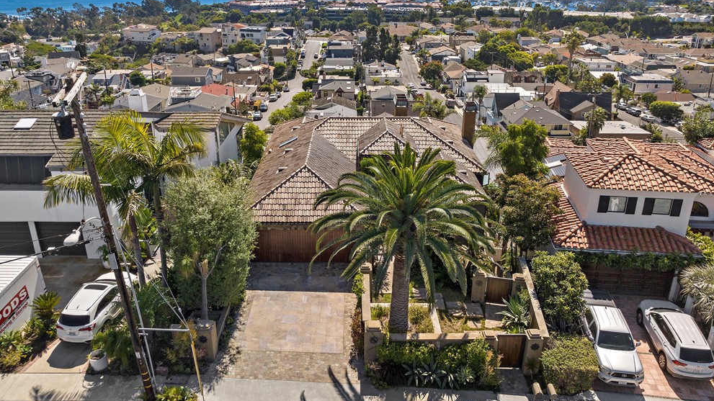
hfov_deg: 69.9
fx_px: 511
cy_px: 174
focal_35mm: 27
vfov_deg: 42.8
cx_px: 352
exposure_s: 1/2500
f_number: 4
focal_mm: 12.29
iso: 100
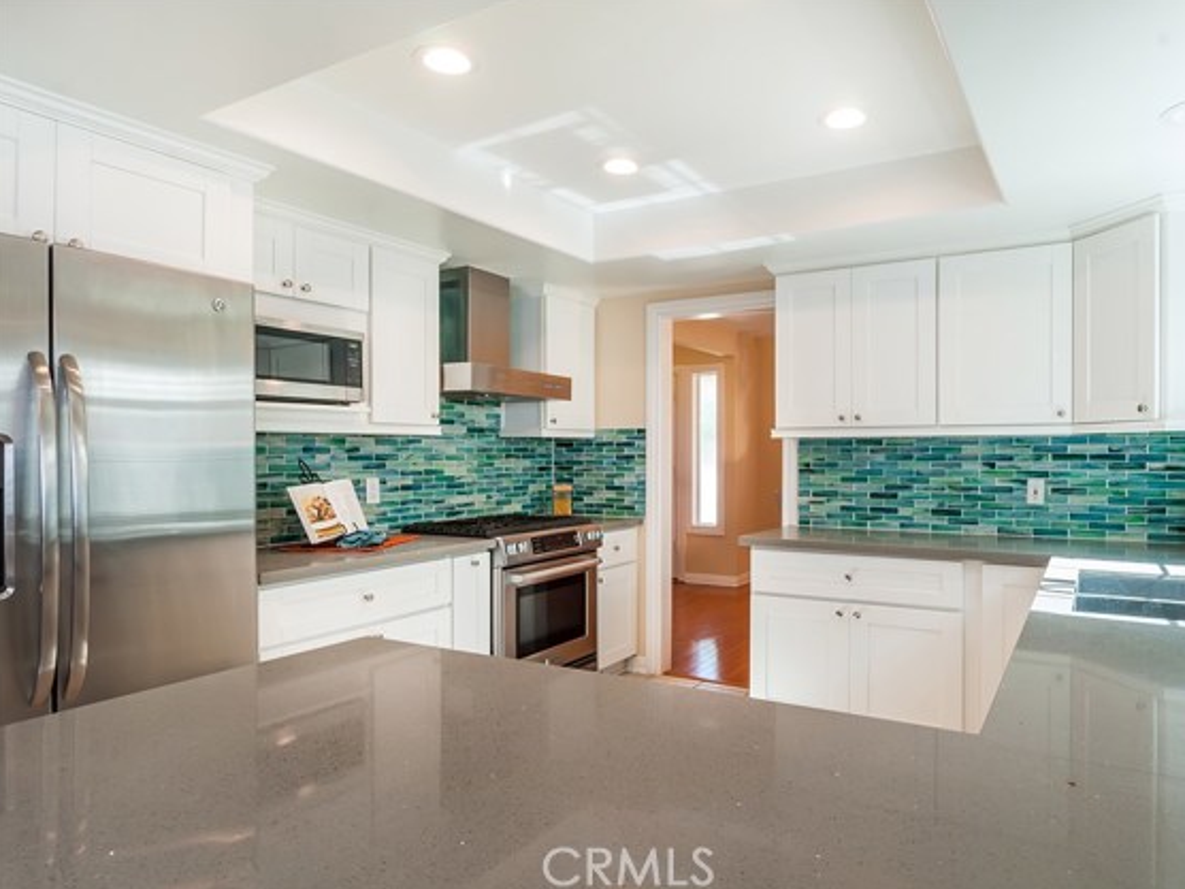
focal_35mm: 22
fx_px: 738
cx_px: 676
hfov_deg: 77.1
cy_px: 444
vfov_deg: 62.1
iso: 200
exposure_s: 1/6
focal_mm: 13
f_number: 14
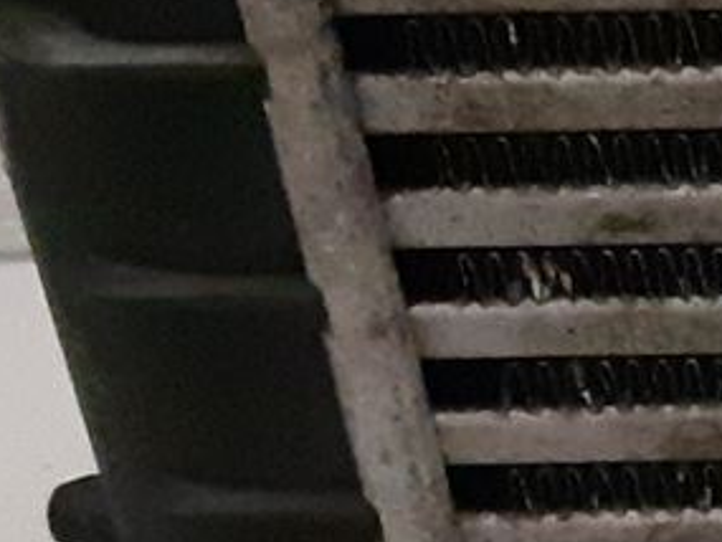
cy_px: 306
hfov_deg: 9.3
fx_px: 3902
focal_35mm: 187
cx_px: 1814
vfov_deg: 7.9
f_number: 1.7
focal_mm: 3.93
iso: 800
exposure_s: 1/217
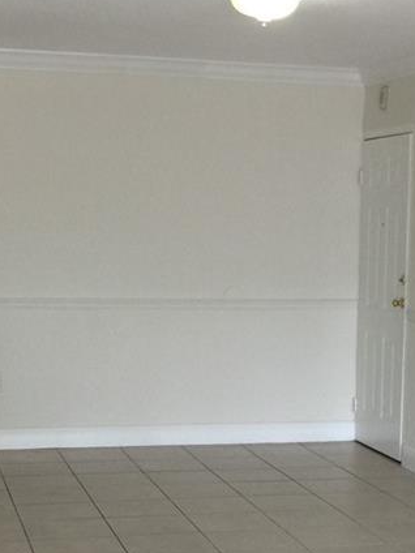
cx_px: 309
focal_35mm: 82
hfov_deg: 17.9
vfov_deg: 22.7
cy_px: 578
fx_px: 1311
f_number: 2.2
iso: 32
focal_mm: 4.15
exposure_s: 1/40
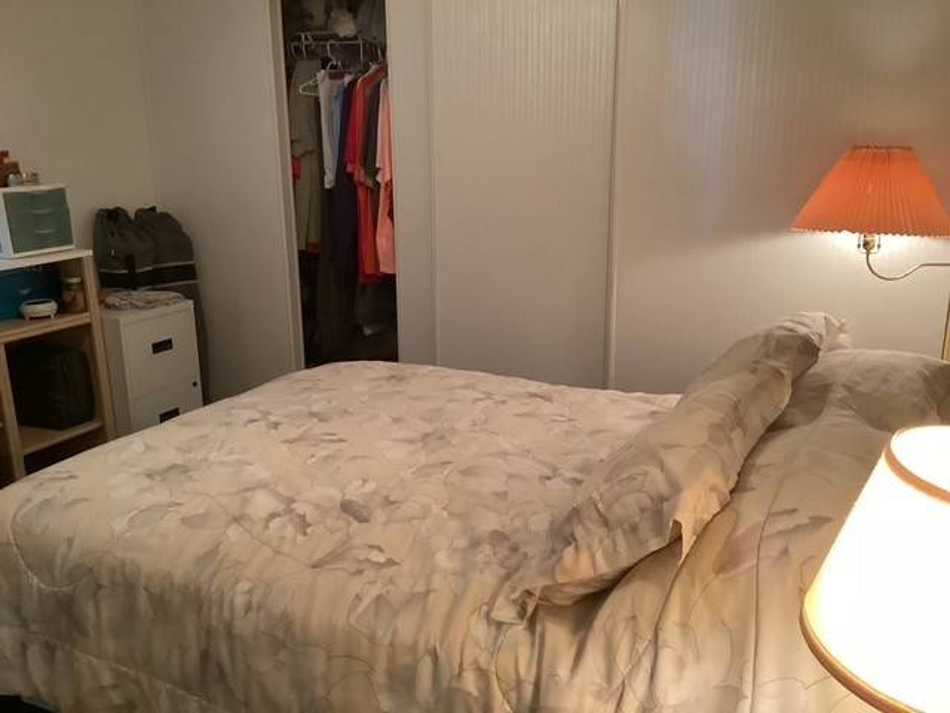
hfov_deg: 58.4
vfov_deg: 45.4
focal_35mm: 31
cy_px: 356
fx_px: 851
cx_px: 475
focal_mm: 3.3
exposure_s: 1/40
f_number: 2.4
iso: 320
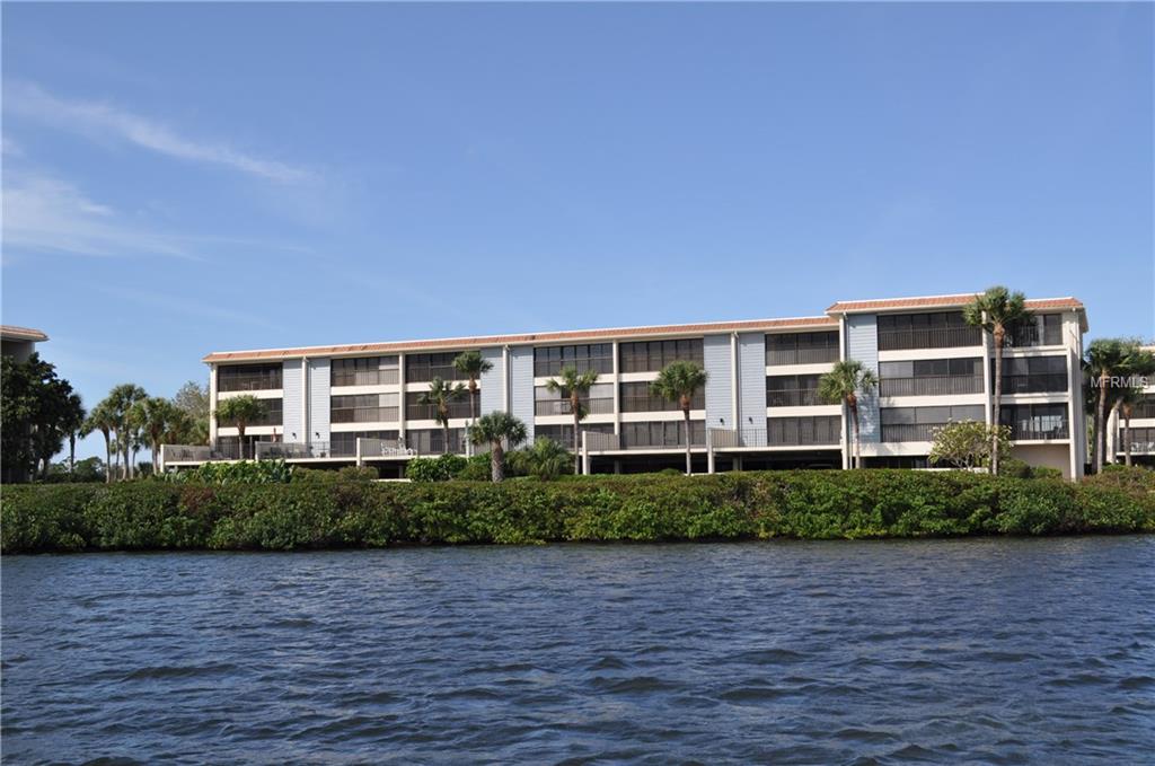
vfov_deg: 31.8
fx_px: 1345
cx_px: 578
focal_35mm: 42
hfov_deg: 46.5
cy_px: 383
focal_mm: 28
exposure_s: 1/400
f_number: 10
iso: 200
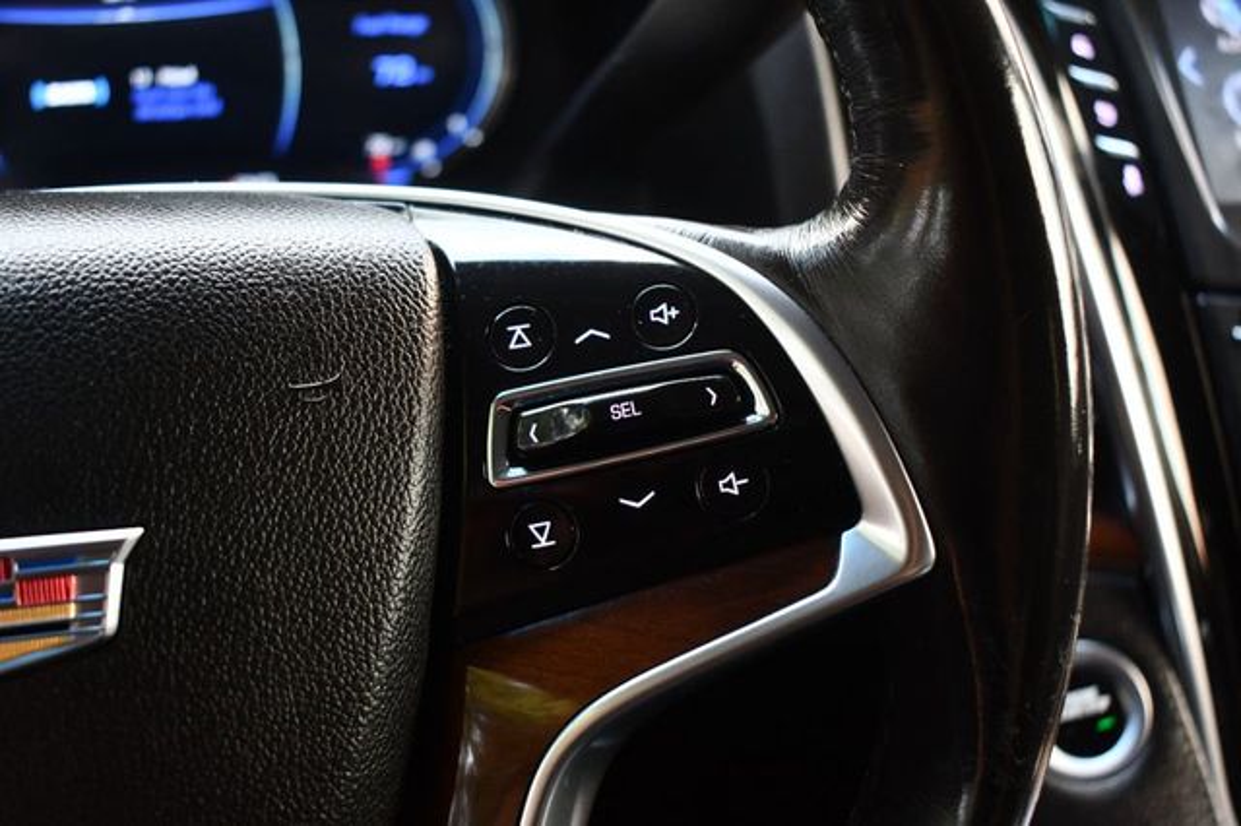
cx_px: 620
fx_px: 1481
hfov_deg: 45.5
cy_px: 413
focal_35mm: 43
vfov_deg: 31.2
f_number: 4.2
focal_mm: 29
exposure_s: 1/125
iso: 1400
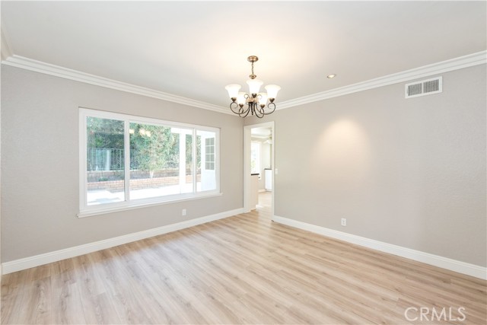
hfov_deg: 104.2
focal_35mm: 14
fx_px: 189
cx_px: 244
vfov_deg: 81.2
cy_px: 162
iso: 800
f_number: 5.6
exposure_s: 1/125
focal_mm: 14
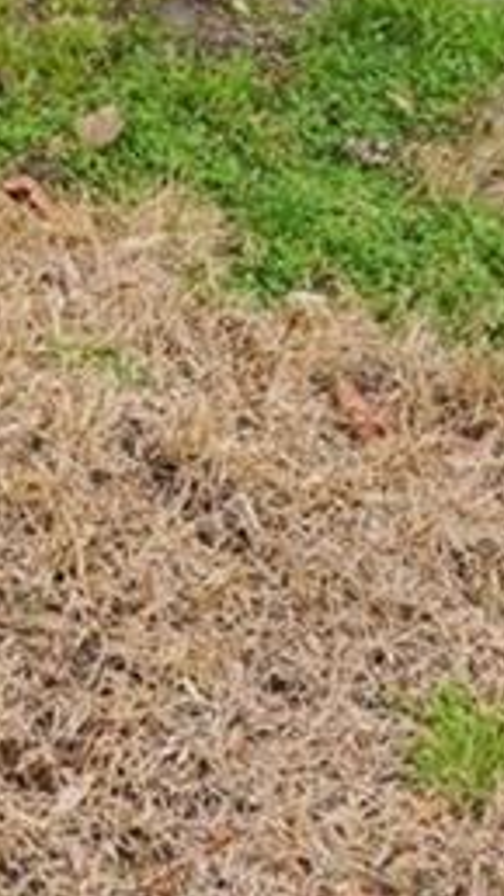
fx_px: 2782
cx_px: 83
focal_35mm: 117
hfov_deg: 10.3
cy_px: -691
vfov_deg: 15.8
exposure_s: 1/30
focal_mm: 18
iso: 320
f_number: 20
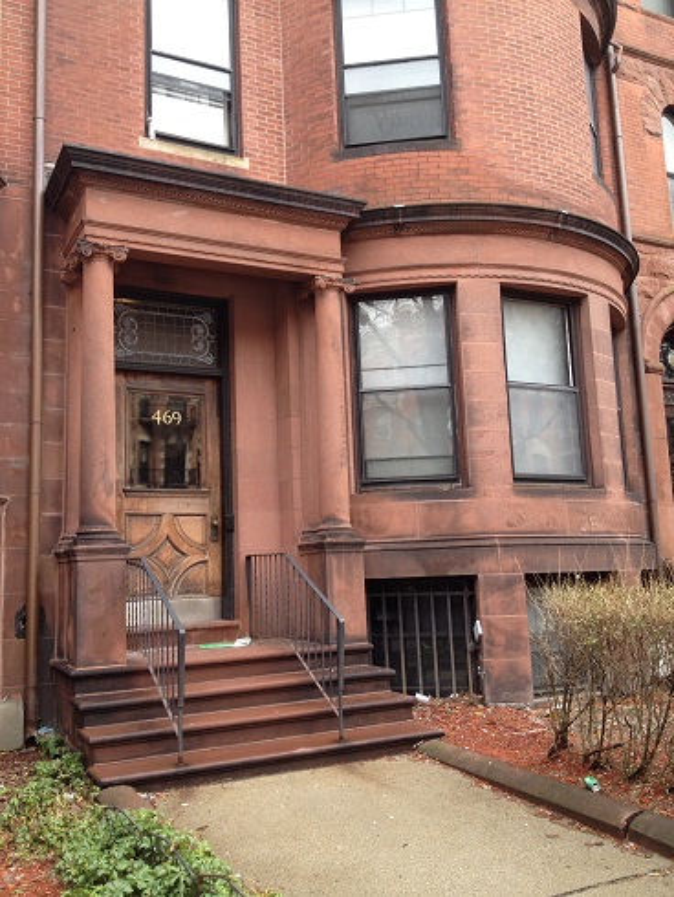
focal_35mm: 35
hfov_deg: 40.7
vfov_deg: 52.6
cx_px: 337
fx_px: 908
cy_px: 448
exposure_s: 1/174
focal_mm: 4.28
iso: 50
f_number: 2.4
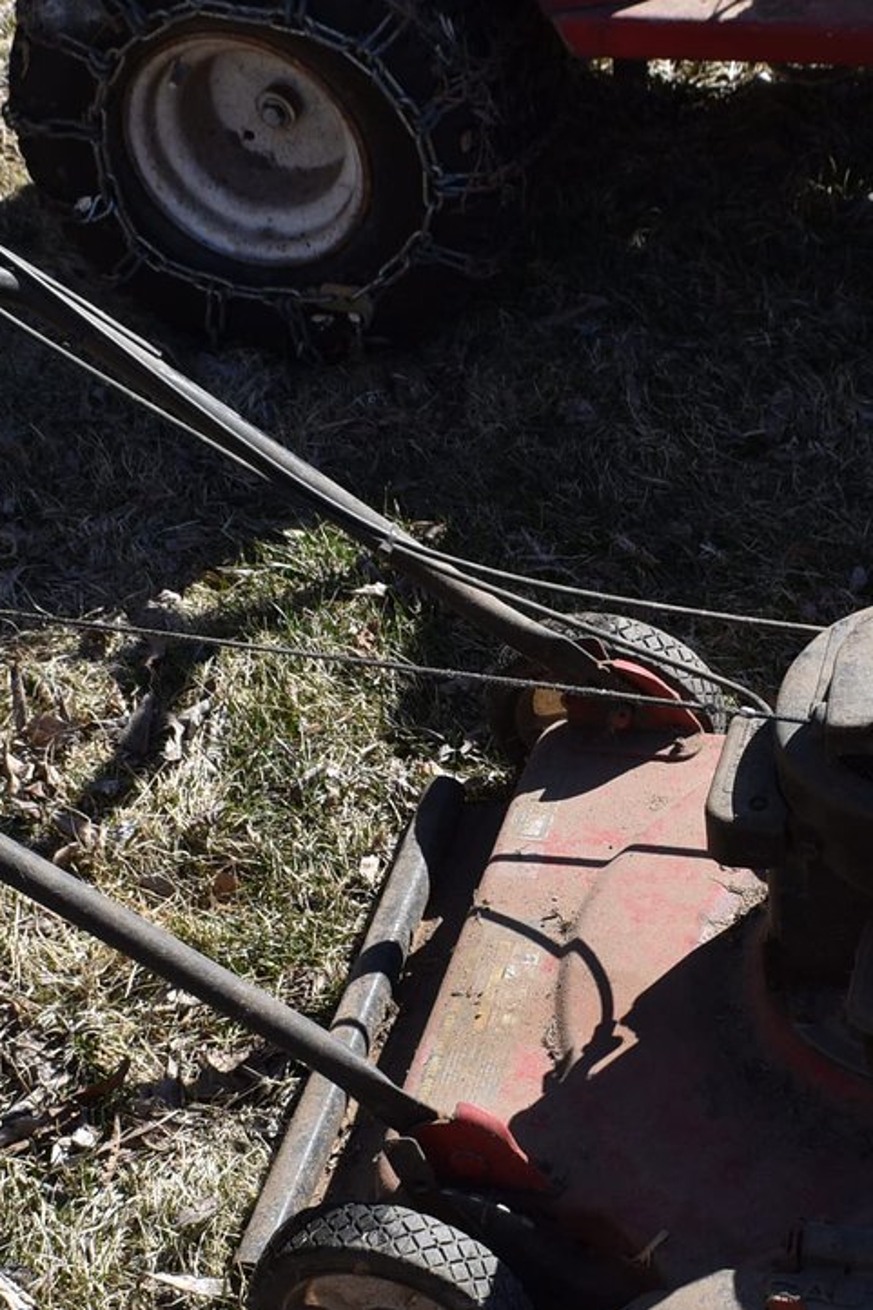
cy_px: 883
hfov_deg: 18.3
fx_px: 2699
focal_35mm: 74
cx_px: 613
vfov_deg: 27.1
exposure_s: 1/250
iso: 100
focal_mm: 21
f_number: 8
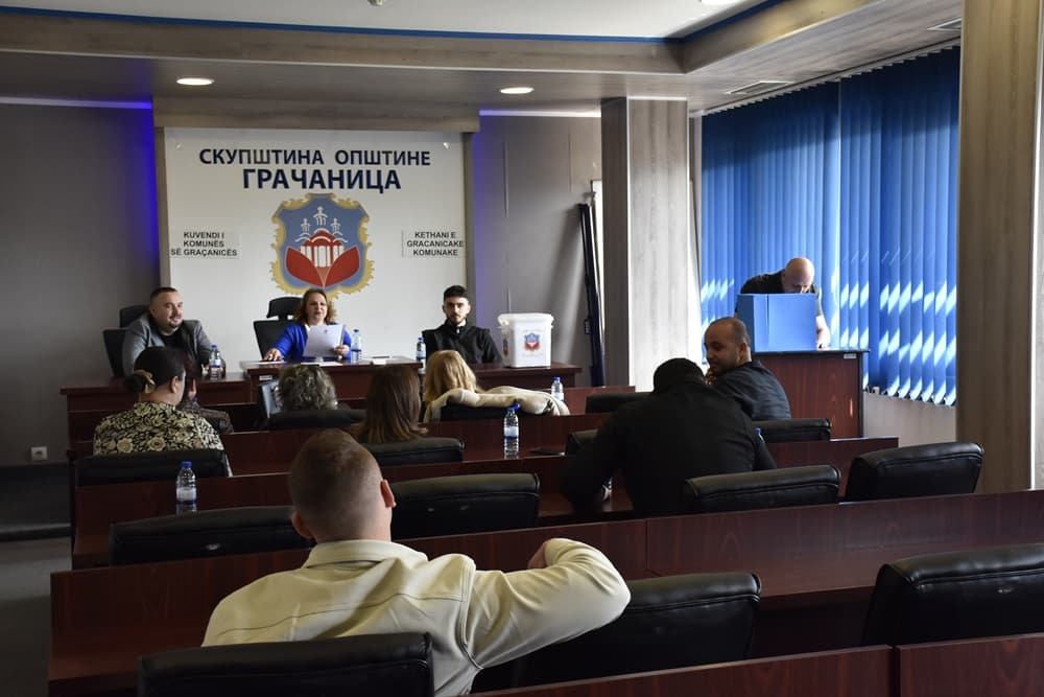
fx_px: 1305
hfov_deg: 43.6
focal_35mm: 45
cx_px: 522
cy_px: 348
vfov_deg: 29.9
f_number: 5
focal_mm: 30
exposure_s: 1/100
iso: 800
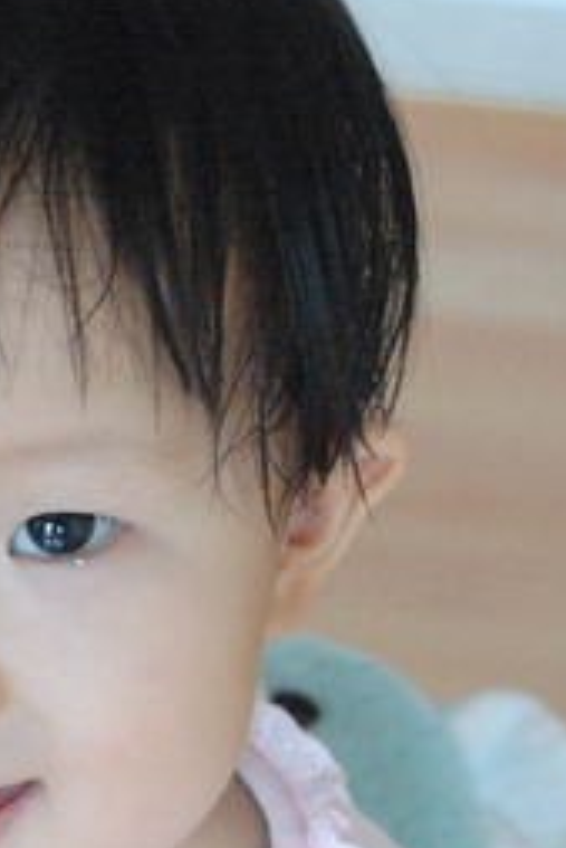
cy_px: 422
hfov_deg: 6.9
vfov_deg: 10.4
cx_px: -94
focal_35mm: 197
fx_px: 4639
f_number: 5.6
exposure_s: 1/40
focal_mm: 52
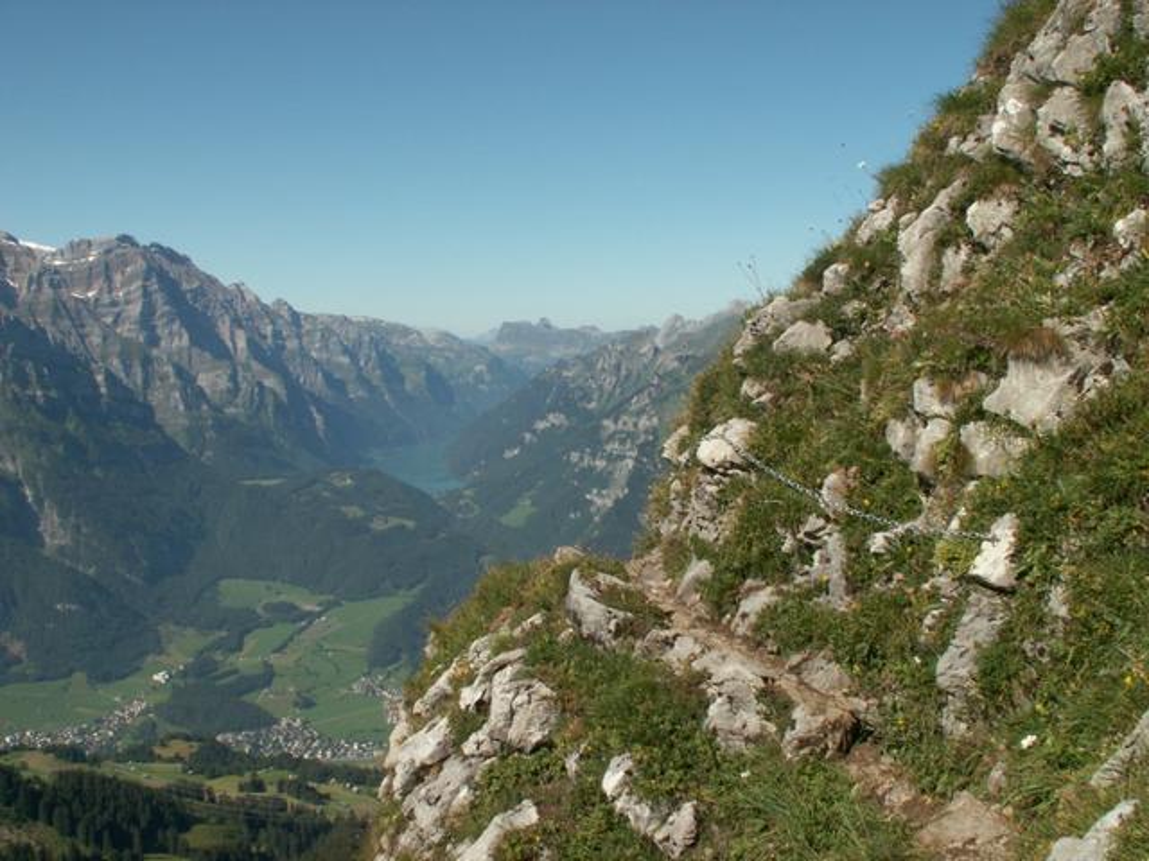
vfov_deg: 40.7
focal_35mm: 35
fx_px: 1162
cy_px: 430
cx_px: 574
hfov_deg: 52.6
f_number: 7.1
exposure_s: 1/200
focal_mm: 5.86
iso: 50
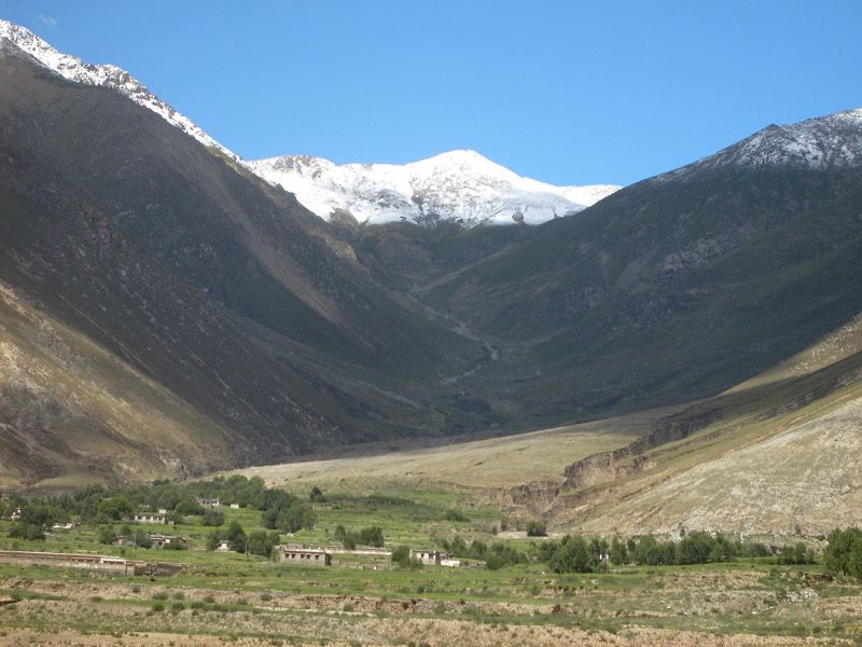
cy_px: 324
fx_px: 2640
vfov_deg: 14.0
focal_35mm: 106
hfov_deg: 18.5
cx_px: 431
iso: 80
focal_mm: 17.4
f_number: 4.9
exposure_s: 1/500
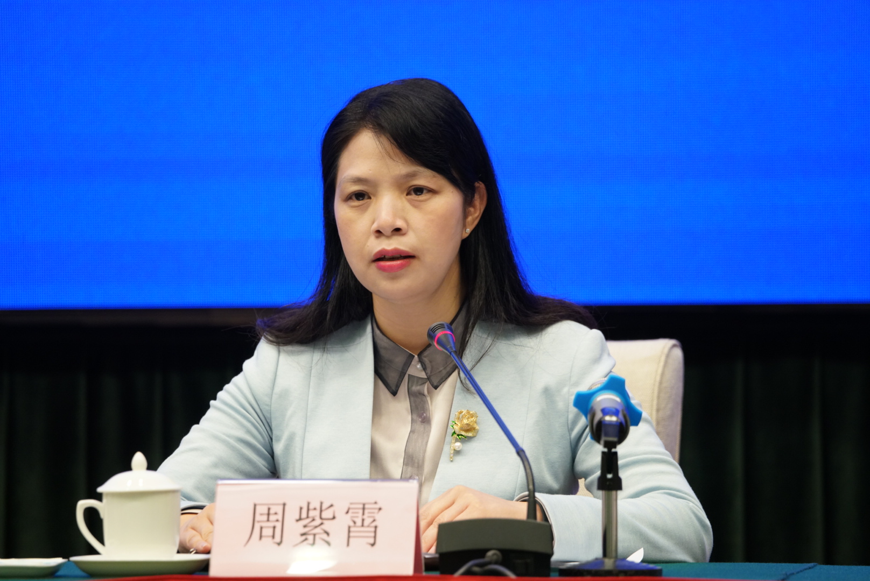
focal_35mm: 400
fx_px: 9673
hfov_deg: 5.1
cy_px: 290
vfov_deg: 3.4
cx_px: 435
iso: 2500
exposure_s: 1/80
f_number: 5.6
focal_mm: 400
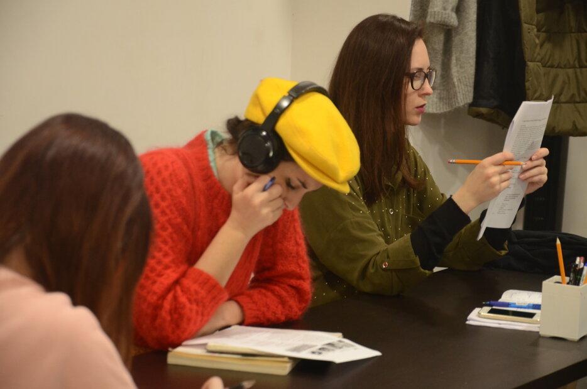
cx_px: 294
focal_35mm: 120
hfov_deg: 17.1
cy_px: 194
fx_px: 1953
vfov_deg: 11.4
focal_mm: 80
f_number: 5.3
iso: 1250
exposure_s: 1/30
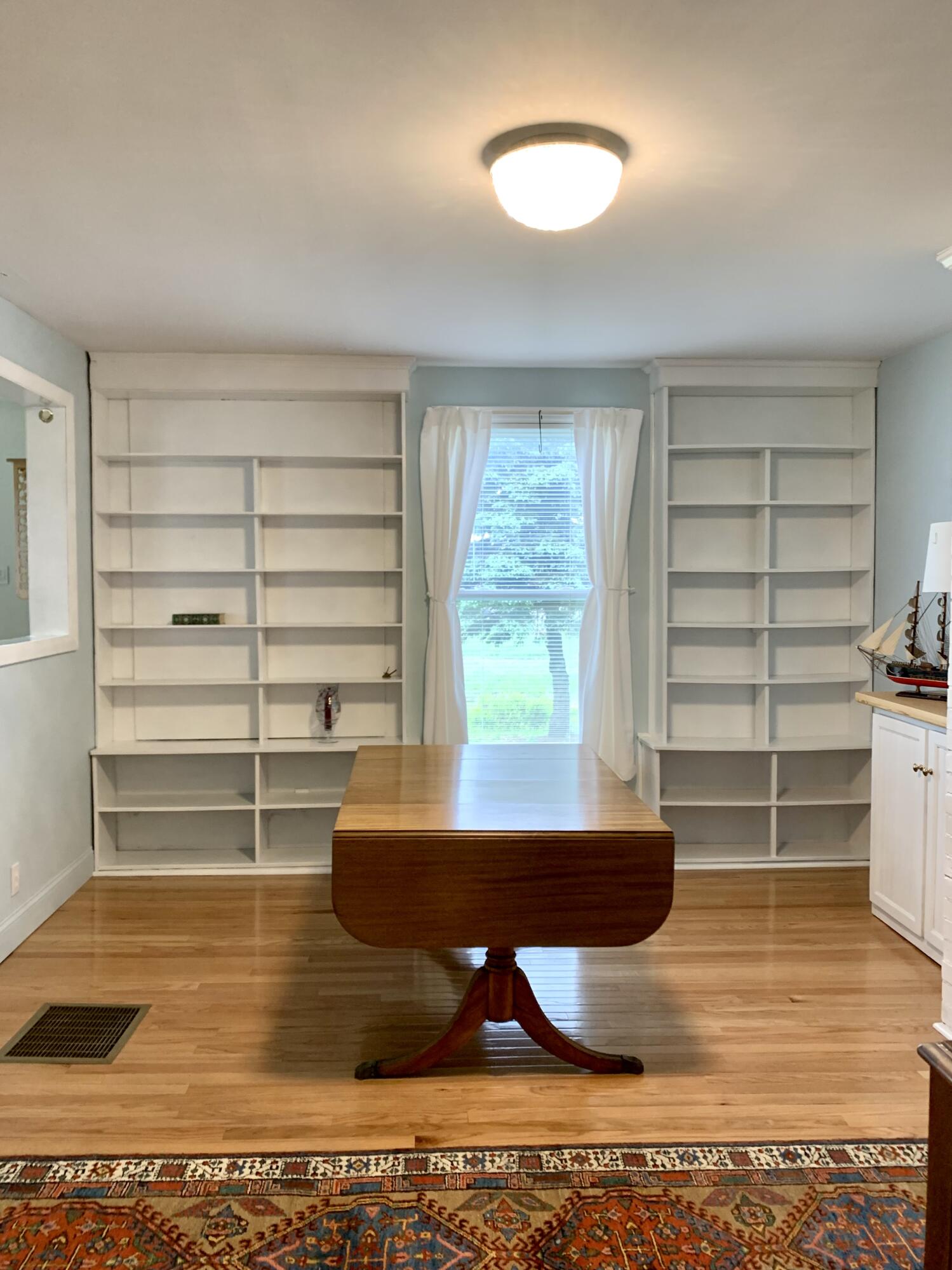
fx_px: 953
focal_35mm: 26
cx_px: 476
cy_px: 635
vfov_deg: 67.3
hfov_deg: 53.1
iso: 125
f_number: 1.8
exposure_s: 1/60
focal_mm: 4.25
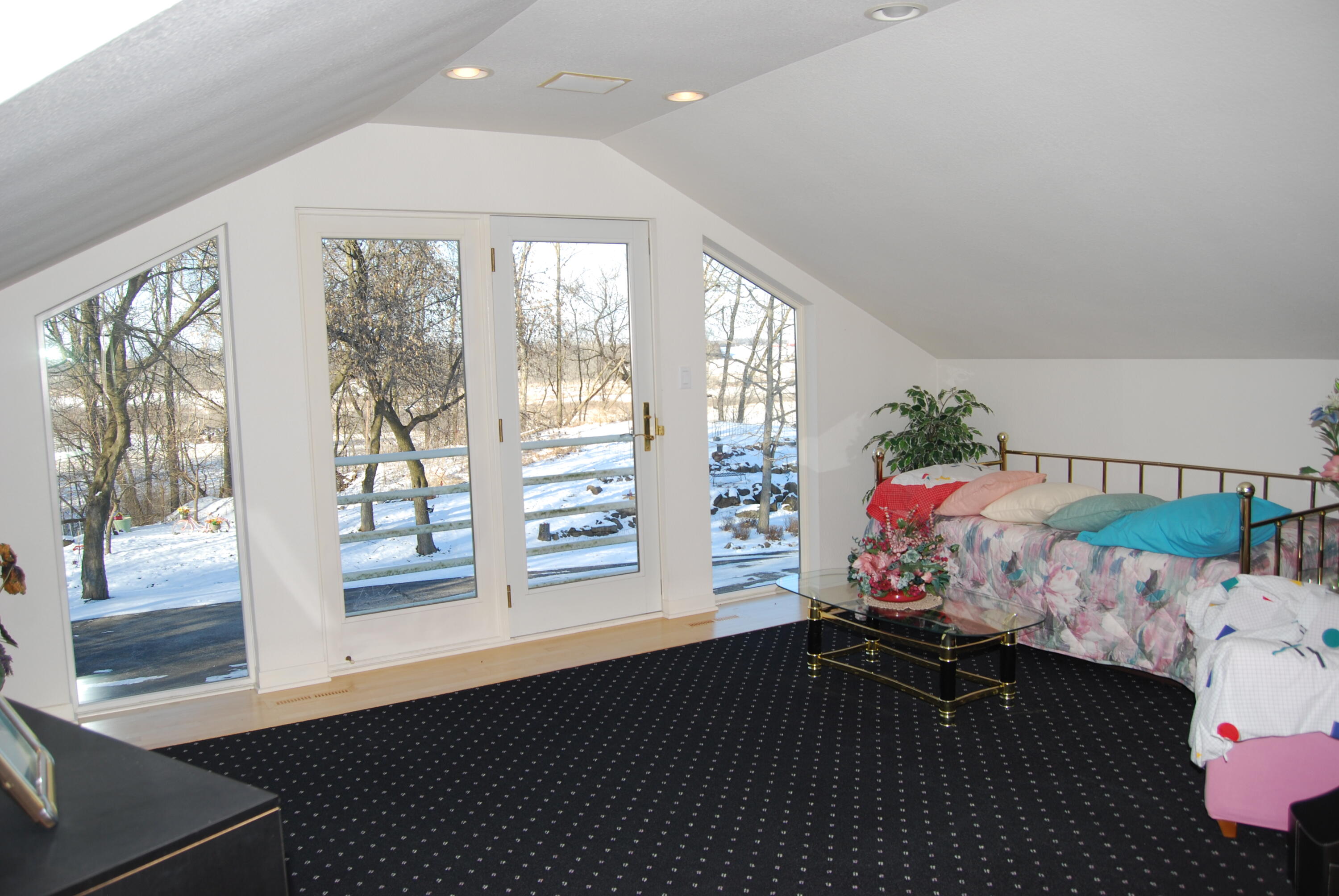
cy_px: 448
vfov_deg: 48.0
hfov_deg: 67.3
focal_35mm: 27
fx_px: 1005
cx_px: 670
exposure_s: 1/125
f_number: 5.6
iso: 140
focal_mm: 18
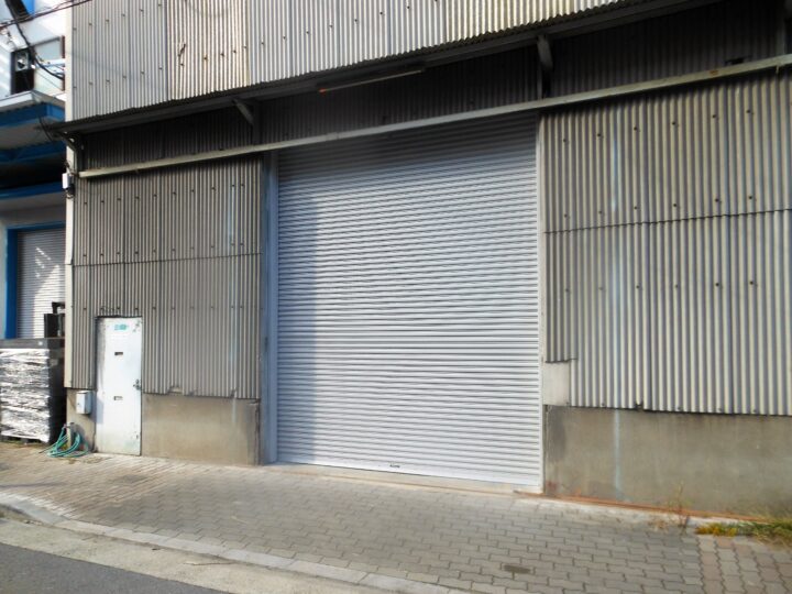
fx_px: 572
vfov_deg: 54.9
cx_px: 396
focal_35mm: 25
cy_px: 297
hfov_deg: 69.4
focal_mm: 4.5
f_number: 3.2
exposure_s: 1/250
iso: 80
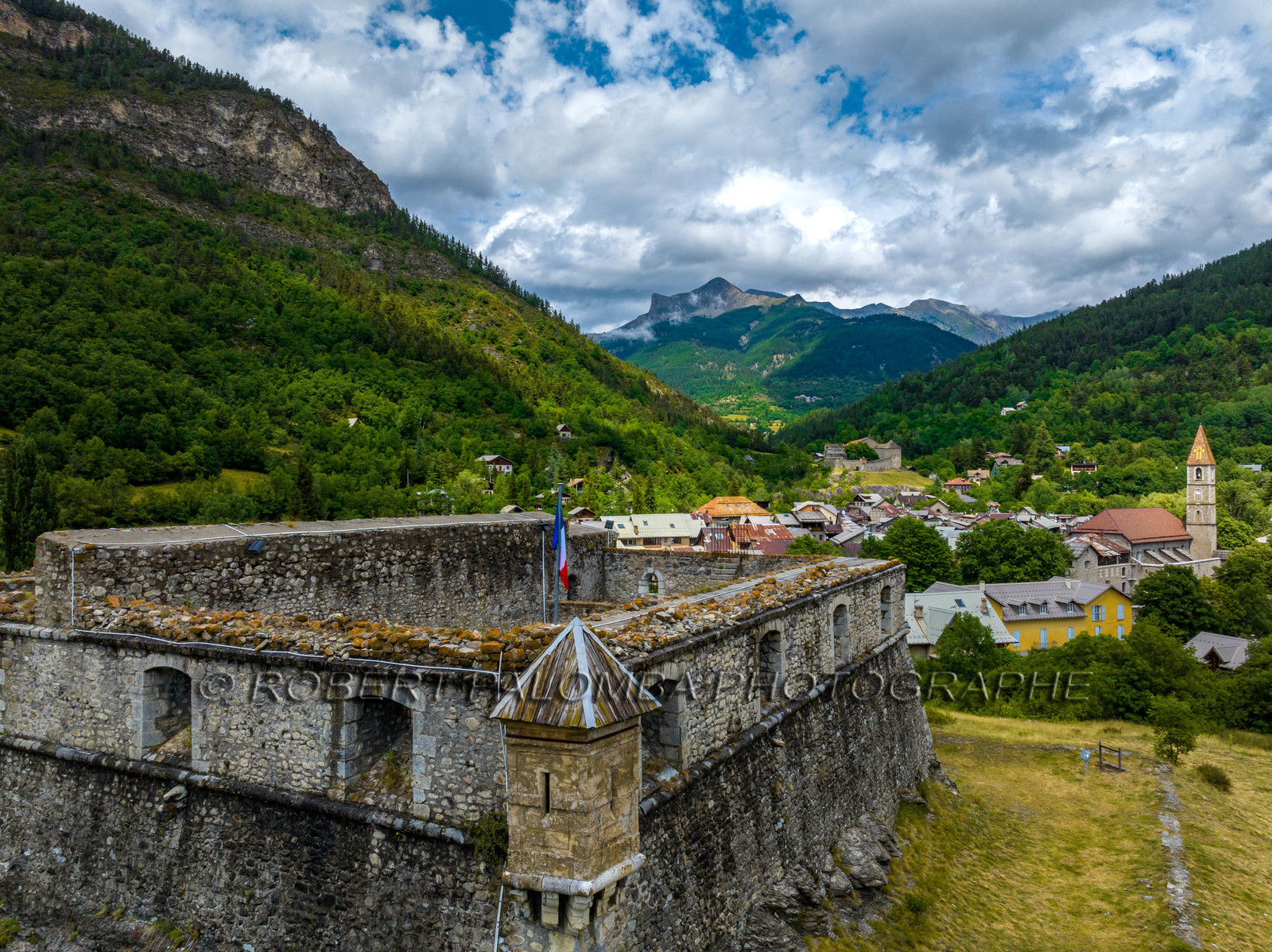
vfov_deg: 56.8
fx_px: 881
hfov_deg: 71.6
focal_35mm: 24
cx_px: 636
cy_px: 476
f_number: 11
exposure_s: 1/400
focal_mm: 12.3
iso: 200
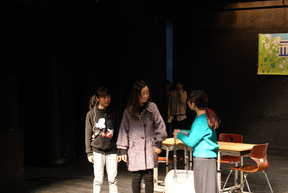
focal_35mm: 82
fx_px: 661
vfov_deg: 16.6
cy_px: 96
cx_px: 144
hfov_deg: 24.6
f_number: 5.6
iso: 800
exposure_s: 1/8
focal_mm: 55
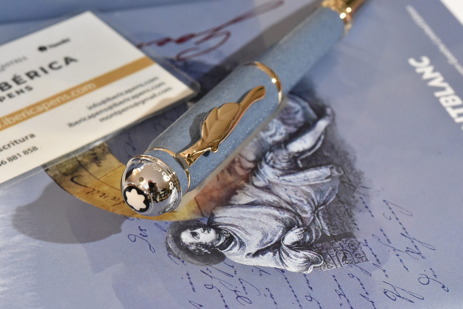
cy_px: 154
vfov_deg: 22.6
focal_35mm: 60
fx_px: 772
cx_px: 232
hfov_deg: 33.4
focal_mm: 60
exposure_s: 1/25
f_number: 18
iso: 11400
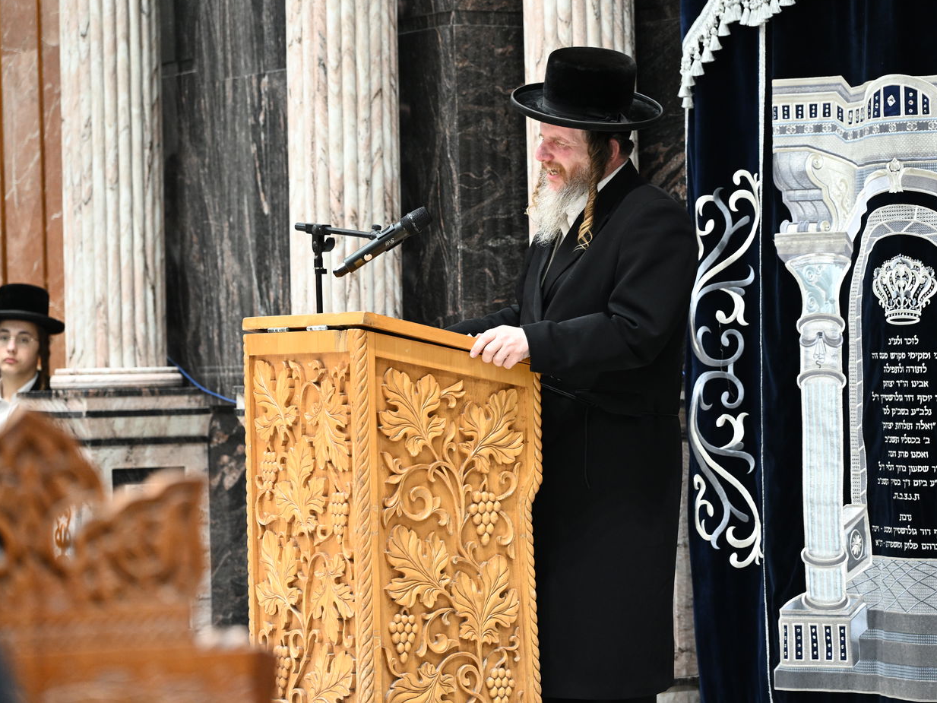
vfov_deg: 11.3
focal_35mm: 131
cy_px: 349
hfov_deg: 15.0
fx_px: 3546
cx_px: 529
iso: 3200
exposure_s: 1/100
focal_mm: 120
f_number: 4.5
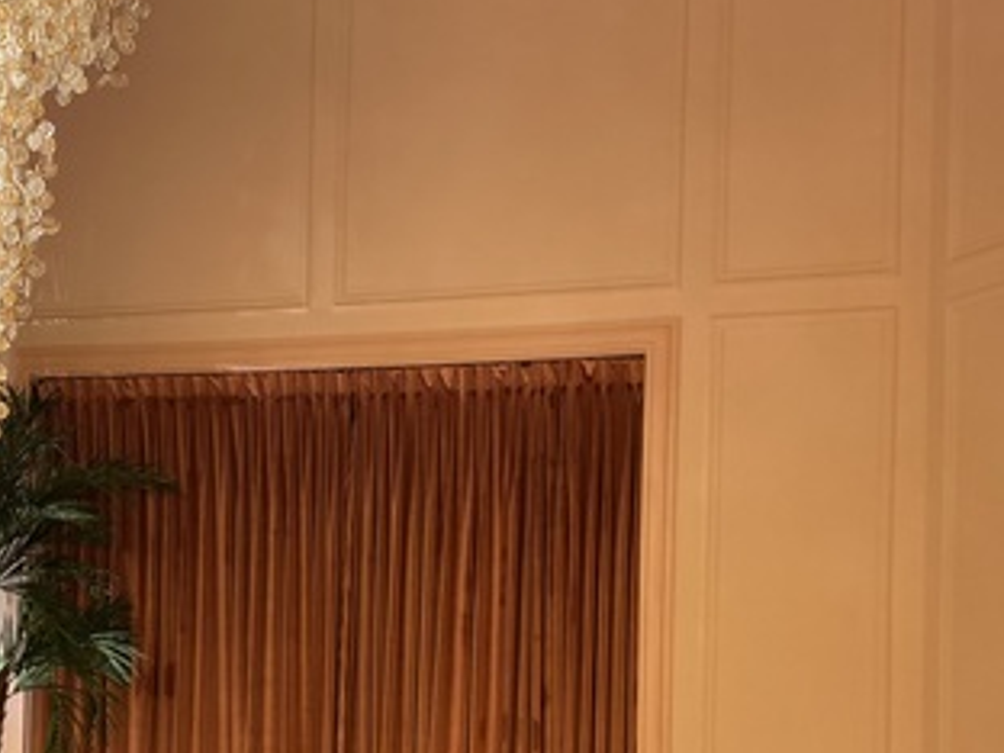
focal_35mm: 50
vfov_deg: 28.4
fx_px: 1450
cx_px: 373
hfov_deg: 37.9
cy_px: 621
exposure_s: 1/60
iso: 400
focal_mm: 4.25
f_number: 1.8
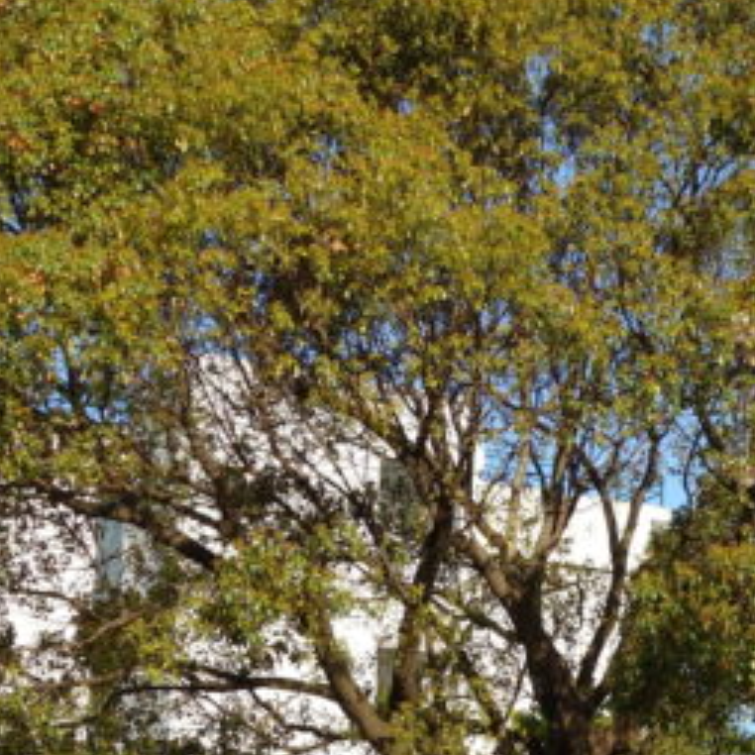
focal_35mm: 96
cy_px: 590
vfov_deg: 18.0
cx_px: 901
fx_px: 2369
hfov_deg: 17.3
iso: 125
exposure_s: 1/320
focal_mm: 10.4
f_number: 5.6
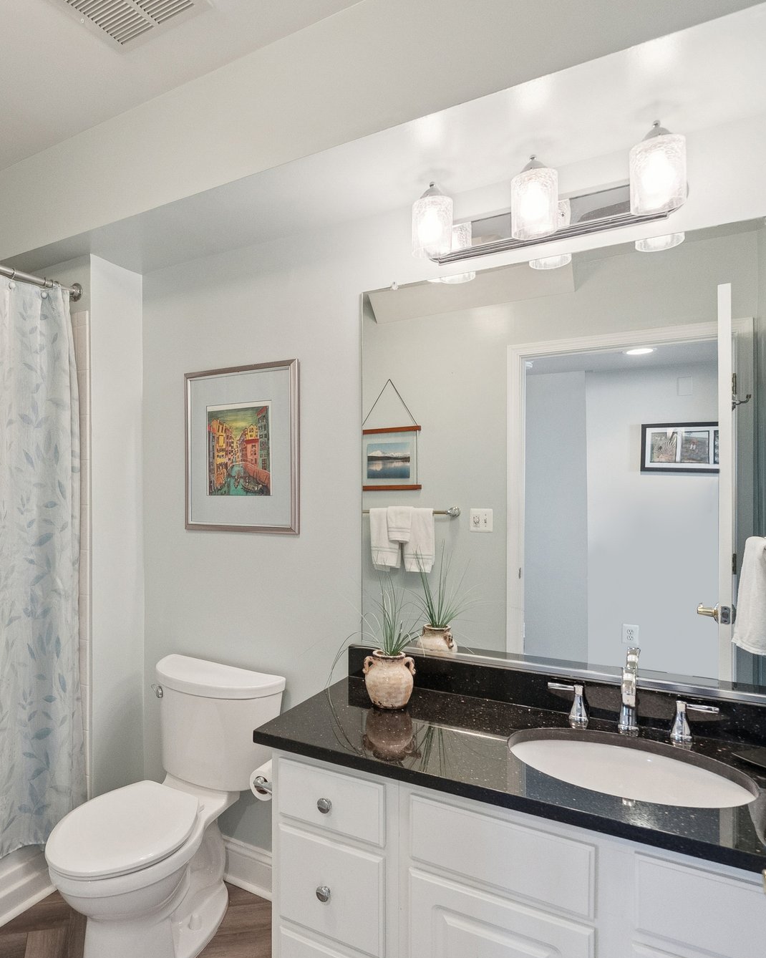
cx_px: 218
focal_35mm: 23
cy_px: 484
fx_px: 652
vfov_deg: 72.6
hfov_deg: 58.5
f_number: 4
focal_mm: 16
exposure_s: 1/125
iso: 2500
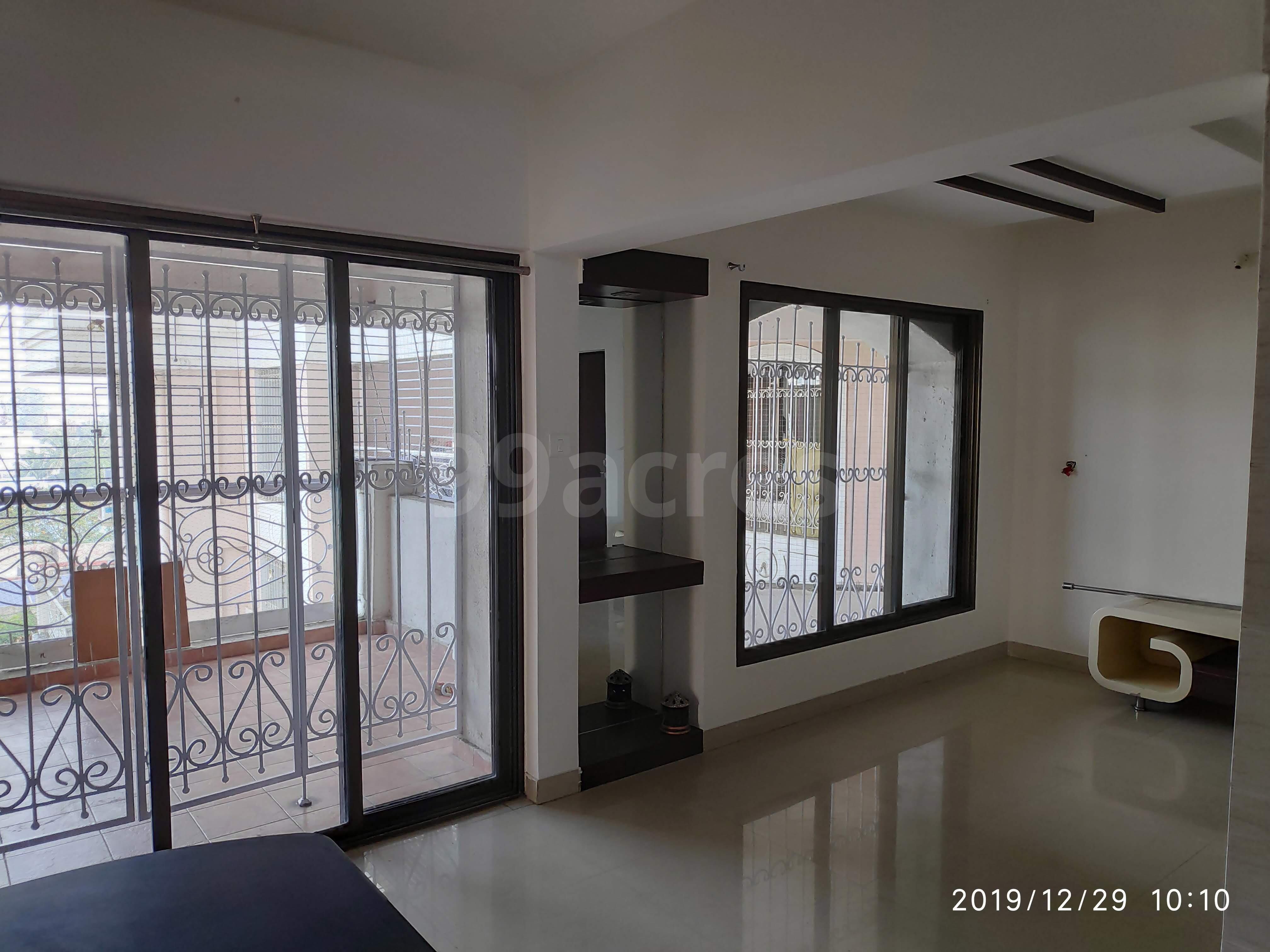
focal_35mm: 20
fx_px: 734
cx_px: 635
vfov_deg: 66.0
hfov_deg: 81.7
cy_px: 476
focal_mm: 3.94
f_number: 1.9
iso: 586
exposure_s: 1/50
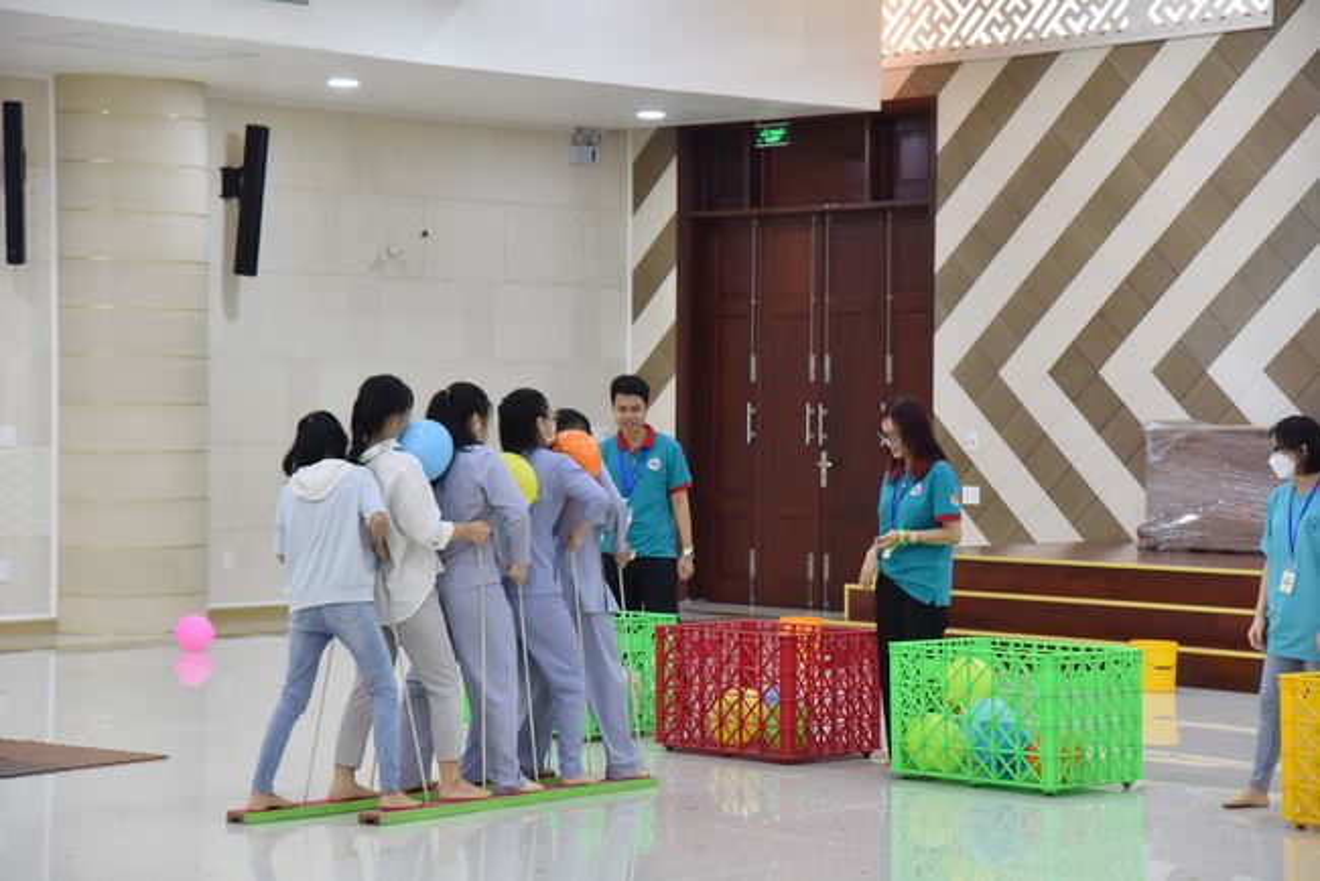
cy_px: 440
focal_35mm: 92
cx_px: 660
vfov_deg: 14.9
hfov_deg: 22.1
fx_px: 3375
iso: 3200
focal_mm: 92
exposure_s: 1/200
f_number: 5
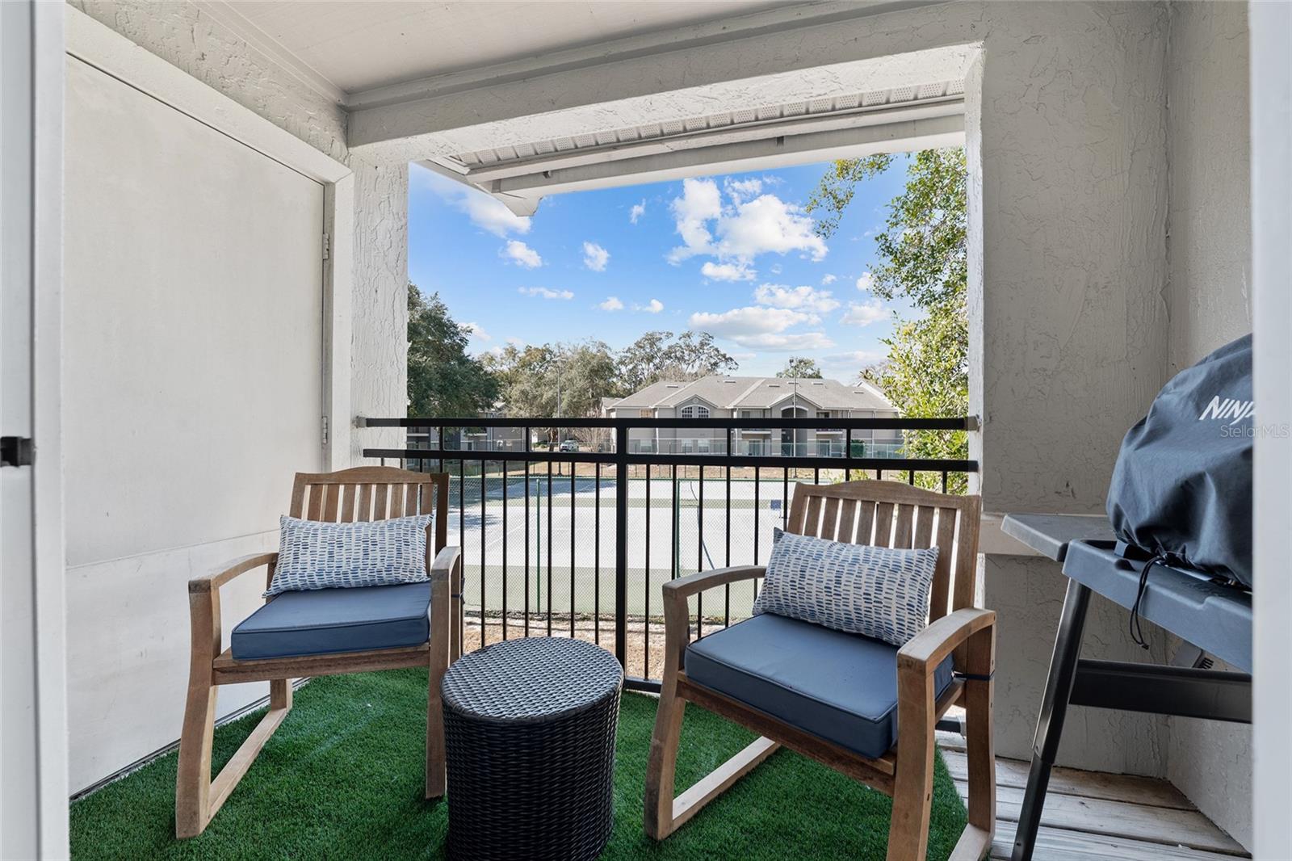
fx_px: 502
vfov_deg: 81.2
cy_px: 430
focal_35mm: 14
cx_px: 646
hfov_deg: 104.3
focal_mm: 14
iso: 400
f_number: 7.1
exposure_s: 1/25
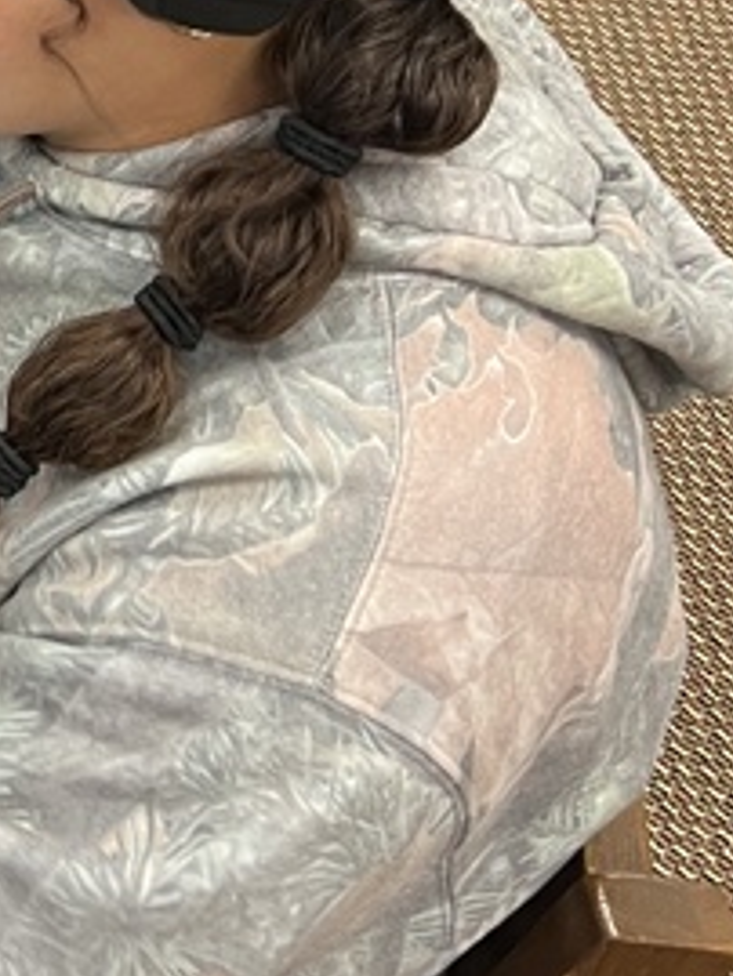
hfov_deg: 13.3
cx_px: -646
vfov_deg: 19.1
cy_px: -54
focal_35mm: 99
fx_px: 2793
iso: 80
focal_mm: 5.7
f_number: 1.5
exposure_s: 1/60
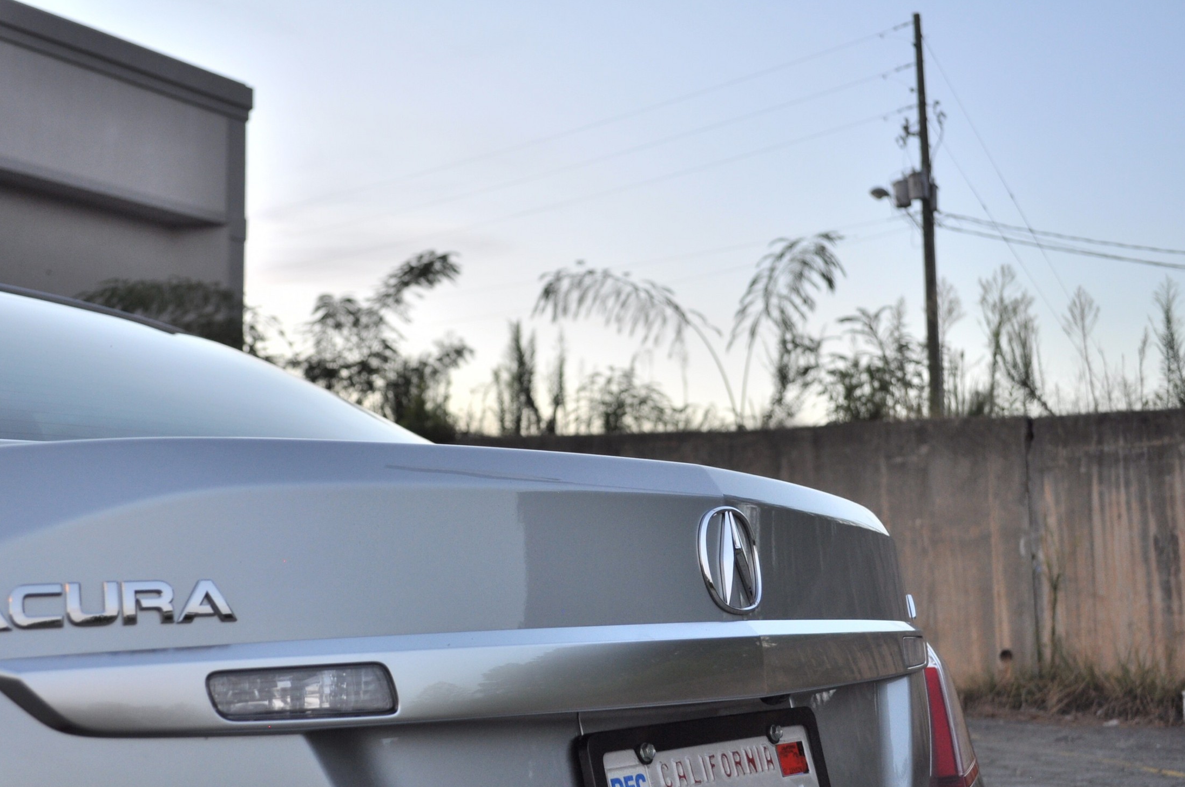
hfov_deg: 47.4
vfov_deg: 32.5
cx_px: 544
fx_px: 1348
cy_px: 434
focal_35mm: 41
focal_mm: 24
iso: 400
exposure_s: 1/80
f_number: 4.5
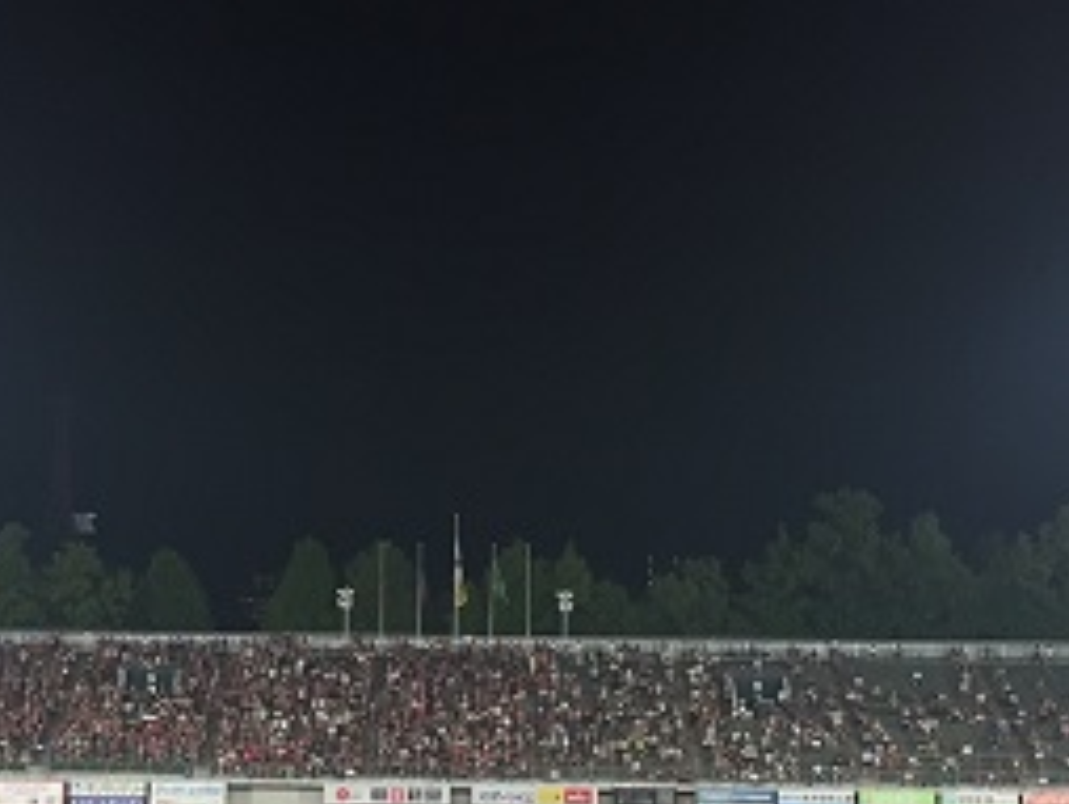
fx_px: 2256
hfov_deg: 26.6
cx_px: 446
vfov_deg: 19.8
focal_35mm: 73
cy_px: 720
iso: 32
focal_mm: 4.15
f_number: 2.2
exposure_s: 1/30
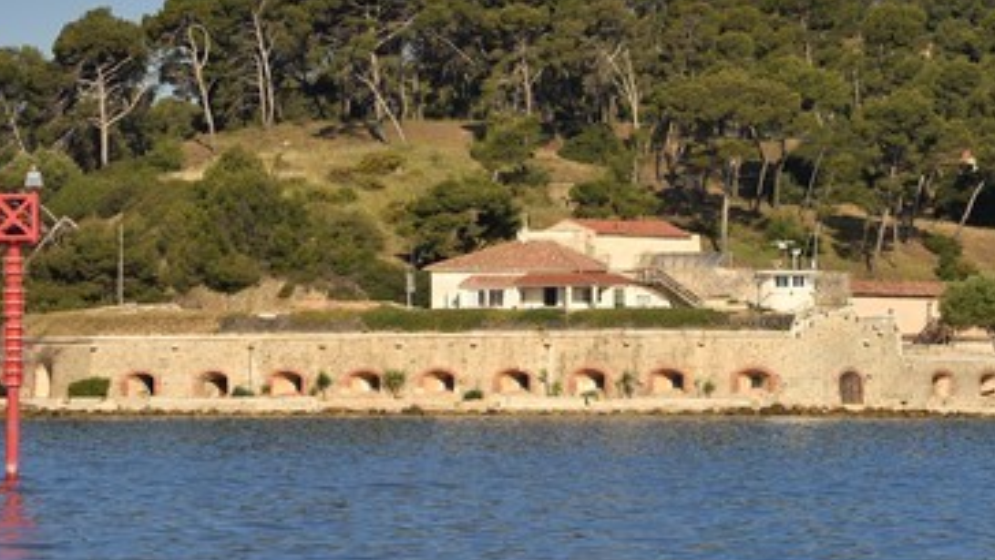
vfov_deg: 5.0
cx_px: 487
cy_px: 227
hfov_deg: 8.9
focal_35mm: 242
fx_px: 6387
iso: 200
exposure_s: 1/400
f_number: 10
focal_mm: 200
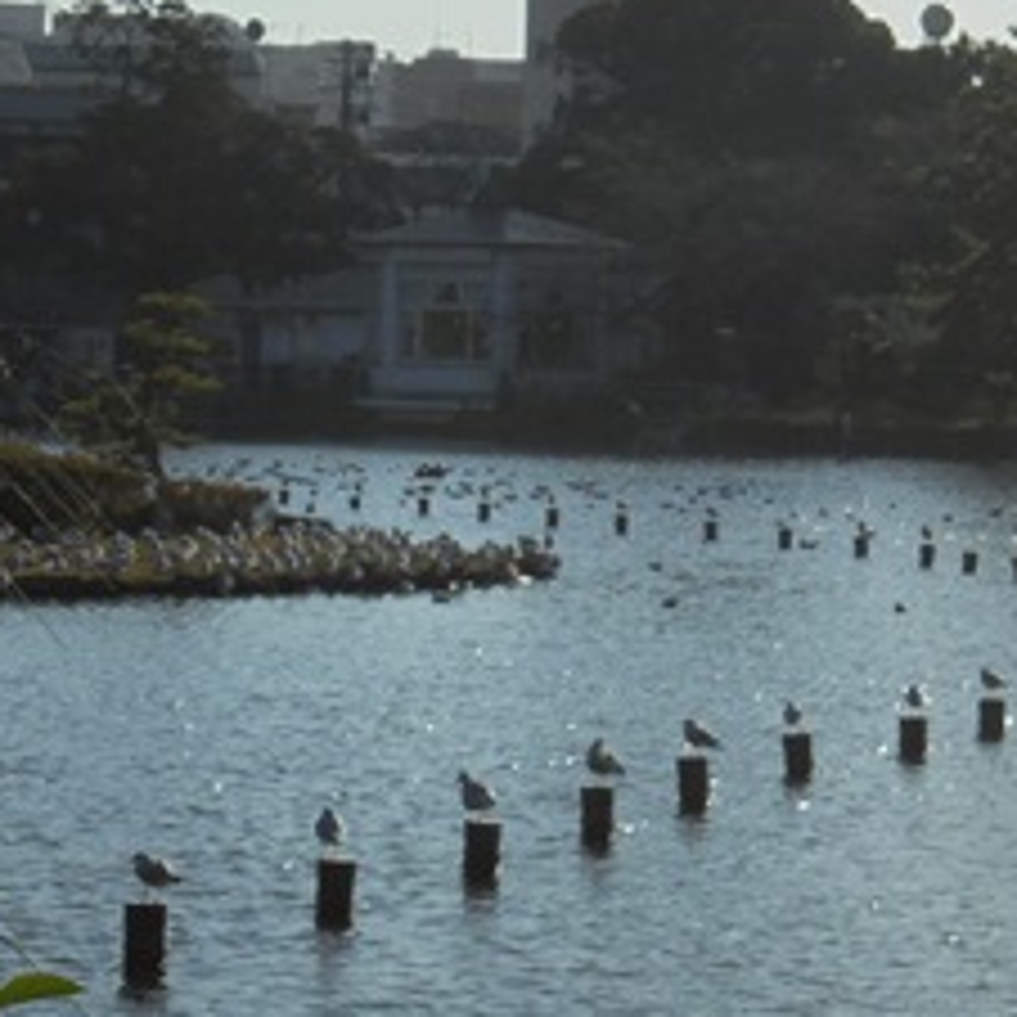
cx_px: 346
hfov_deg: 11.9
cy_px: 482
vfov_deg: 11.9
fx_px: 4886
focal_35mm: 147
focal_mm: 16.9
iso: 100
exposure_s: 1/1000
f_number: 4.7
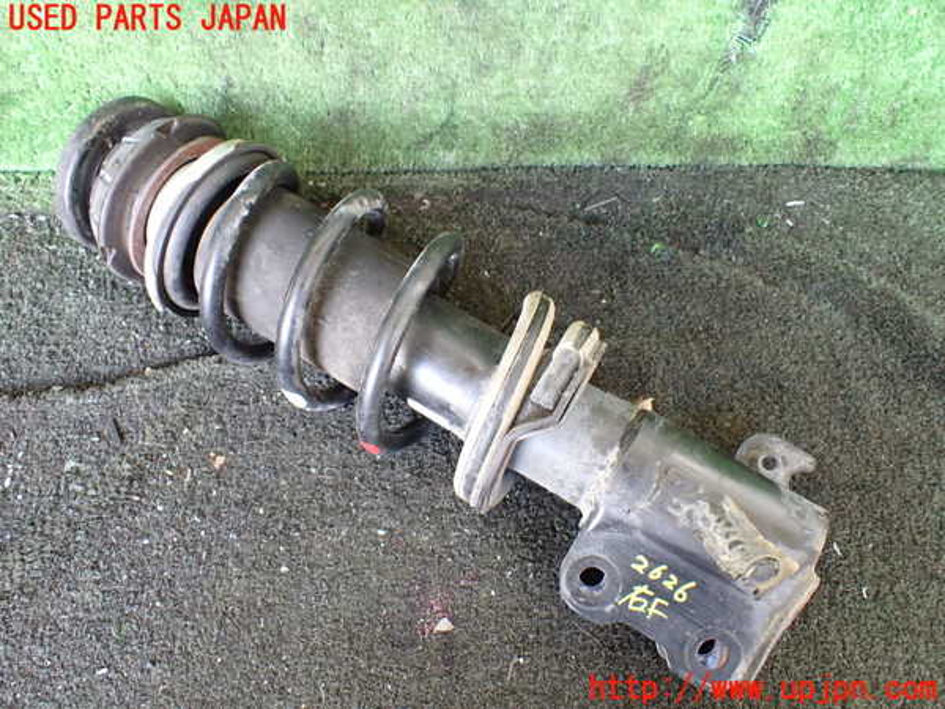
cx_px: 472
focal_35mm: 30
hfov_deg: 60.0
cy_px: 354
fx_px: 819
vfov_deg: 46.8
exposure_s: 1/60
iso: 800
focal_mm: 5.4
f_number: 2.3
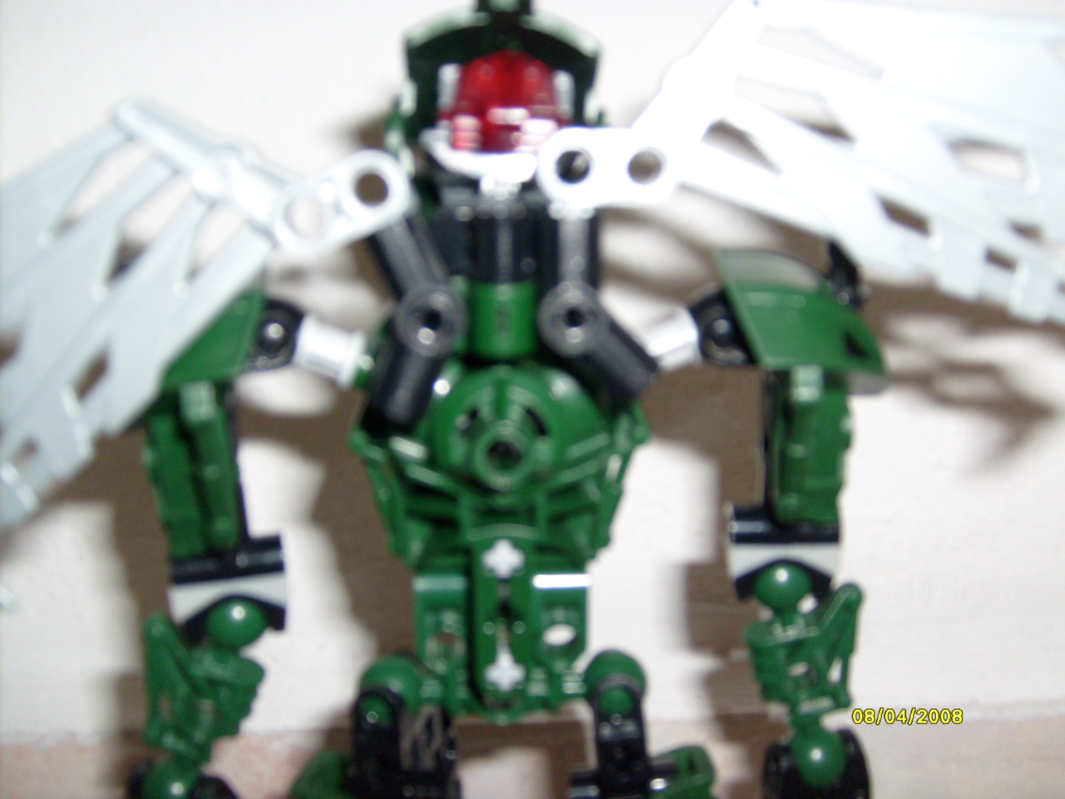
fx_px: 1077
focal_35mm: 35
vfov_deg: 40.7
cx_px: 532
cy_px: 400
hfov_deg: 52.6
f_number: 2.8
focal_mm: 5.8
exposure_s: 1/45
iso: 100
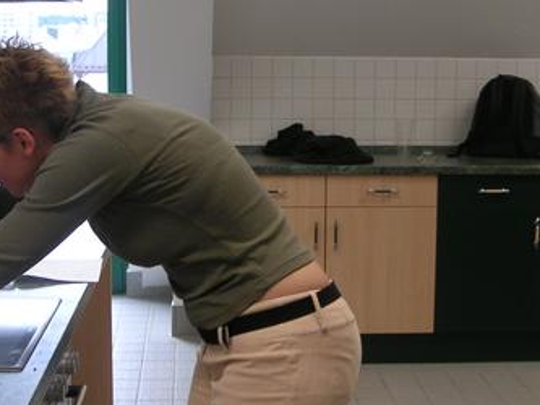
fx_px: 1139
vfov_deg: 20.2
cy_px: 178
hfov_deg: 26.7
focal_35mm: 73
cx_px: 255
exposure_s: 1/45
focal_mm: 6
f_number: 2.8
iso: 80
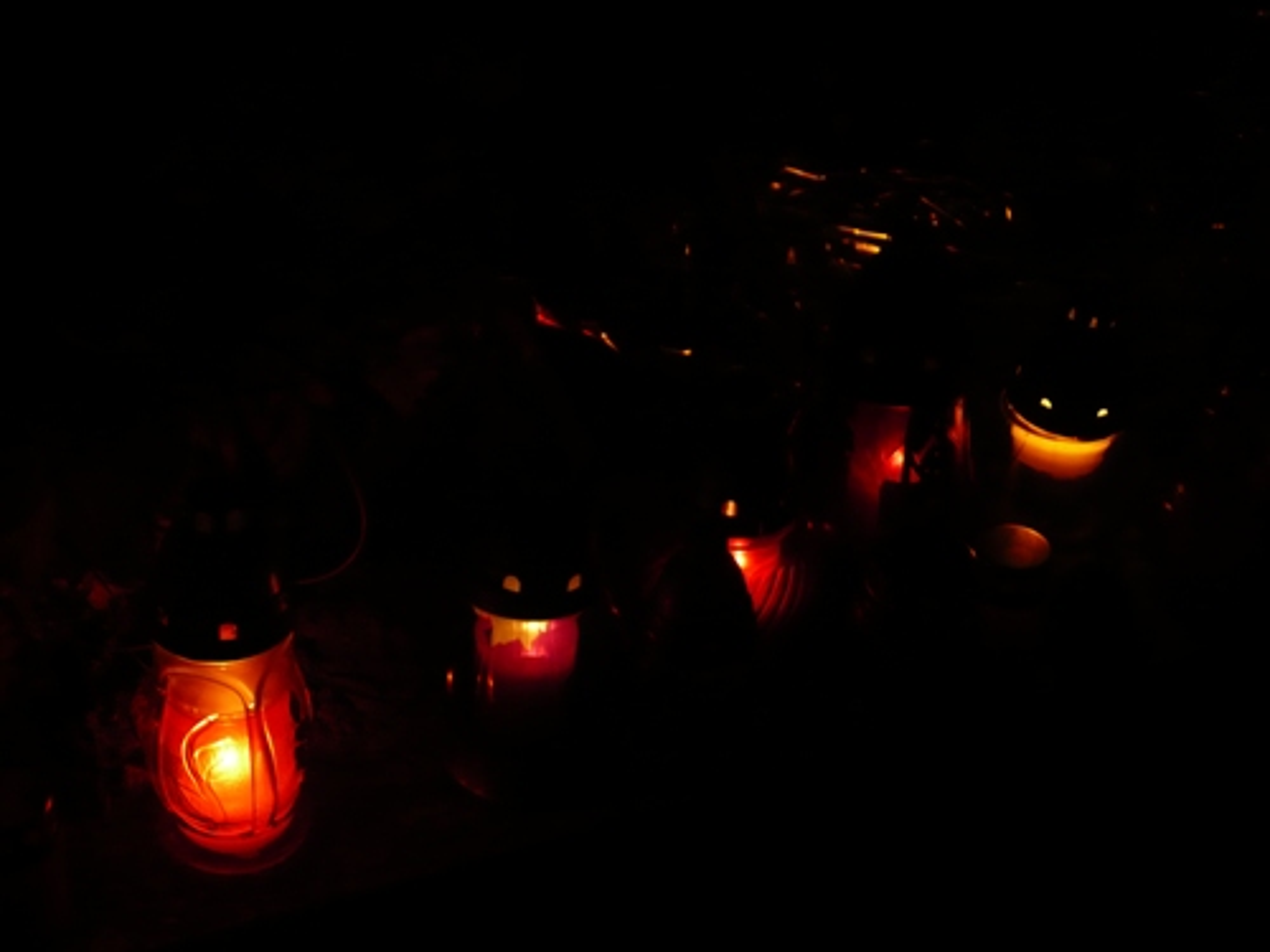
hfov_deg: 32.2
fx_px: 2201
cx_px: 635
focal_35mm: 60
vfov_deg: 24.4
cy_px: 476
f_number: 3.1
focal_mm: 9.9
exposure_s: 1/8
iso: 200
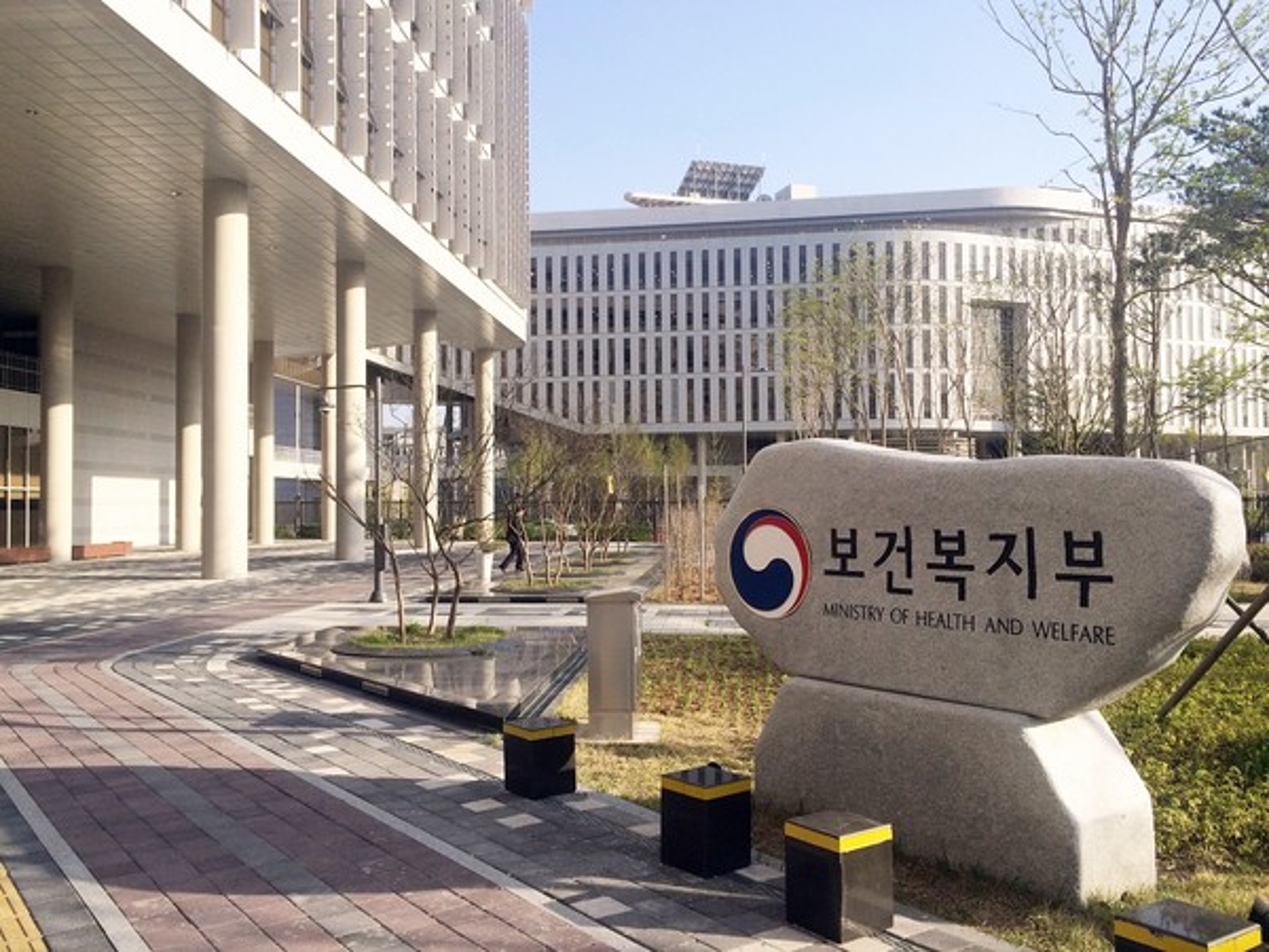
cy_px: 476
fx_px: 1063
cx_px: 634
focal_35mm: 29
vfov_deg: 48.2
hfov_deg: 61.7
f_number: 2.2
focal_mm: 4.15
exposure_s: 1/1466
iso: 32
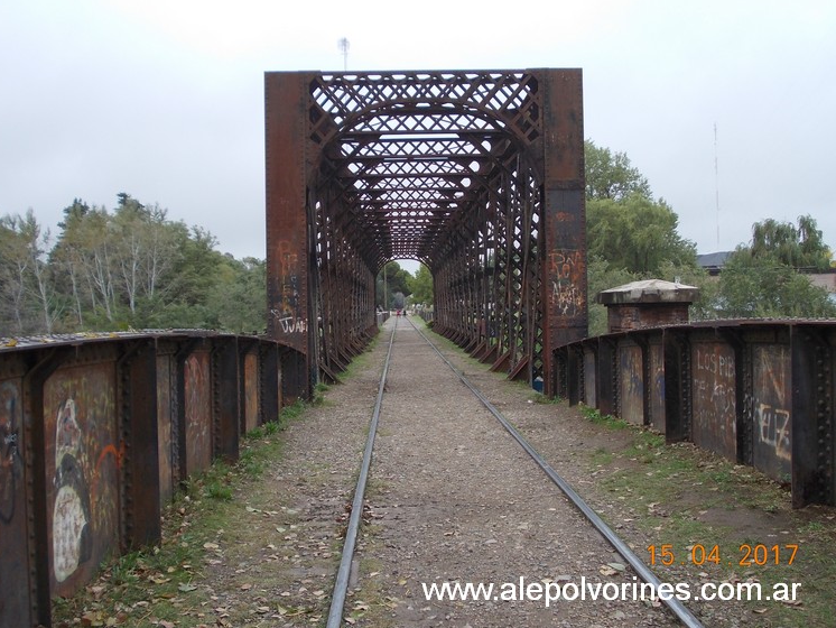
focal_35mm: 39
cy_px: 310
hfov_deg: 47.8
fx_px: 942
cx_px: 414
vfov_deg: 36.8
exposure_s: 1/160
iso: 80
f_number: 3.1
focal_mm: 5.3
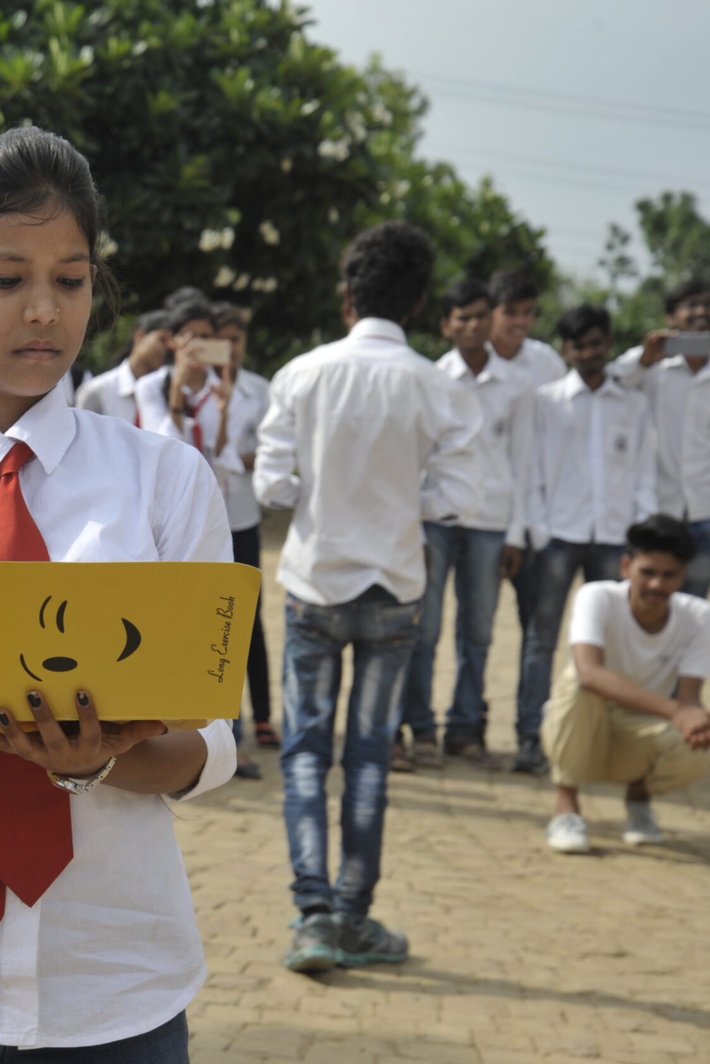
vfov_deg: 19.8
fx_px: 3047
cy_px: 528
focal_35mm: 103
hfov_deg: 13.1
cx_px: -25
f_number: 7.1
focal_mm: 68
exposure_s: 1/500
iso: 200
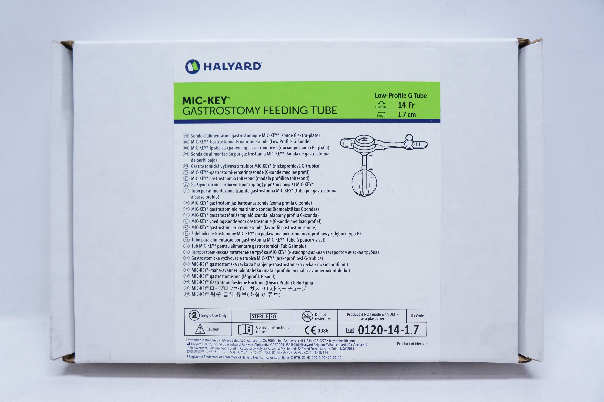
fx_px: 528
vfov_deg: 41.6
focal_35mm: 32
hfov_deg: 59.5
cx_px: 302
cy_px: 201
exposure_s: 1/125
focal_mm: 21
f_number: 4.5
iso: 800
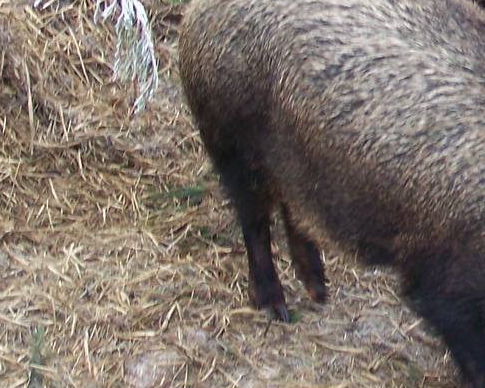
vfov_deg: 8.1
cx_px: 647
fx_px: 2727
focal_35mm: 190
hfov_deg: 9.9
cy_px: 6
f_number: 3.1
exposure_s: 1/40
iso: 80
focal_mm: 9.8
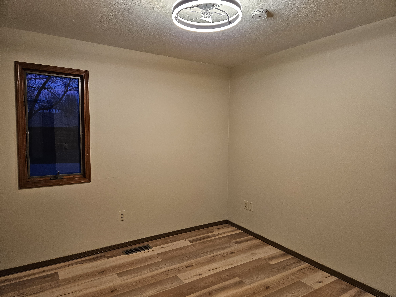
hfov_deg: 73.9
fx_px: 263
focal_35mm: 23
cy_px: 148
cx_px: 198
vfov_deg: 58.9
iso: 320
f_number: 1.8
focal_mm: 5.4
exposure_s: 1/120
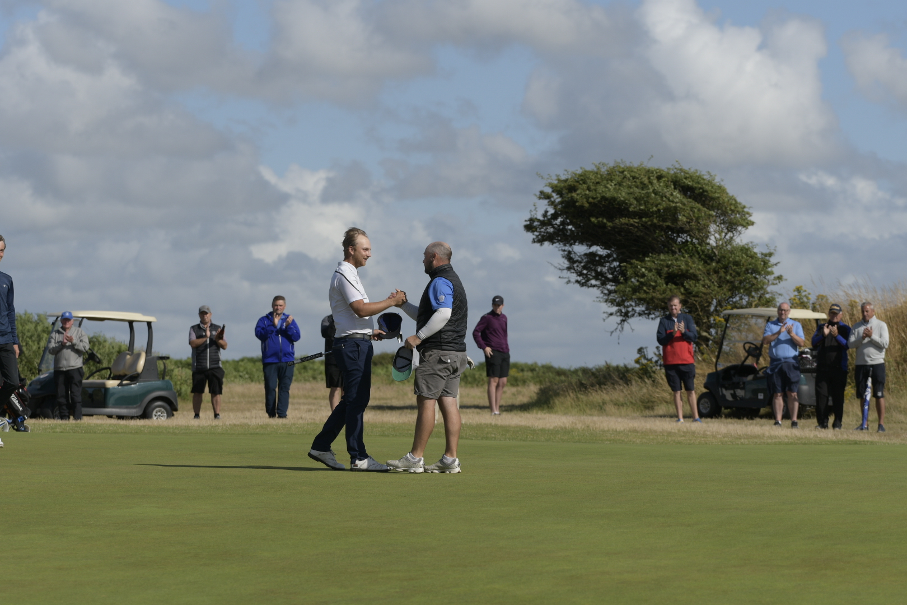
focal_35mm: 147
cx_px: 454
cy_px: 302
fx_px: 3703
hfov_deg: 14.0
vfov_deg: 9.3
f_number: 3.5
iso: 200
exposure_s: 1/5000
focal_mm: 98
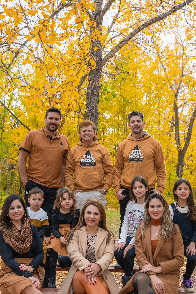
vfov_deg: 37.6
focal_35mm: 52
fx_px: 428
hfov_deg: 25.8
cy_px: 187
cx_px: 93
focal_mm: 38.3
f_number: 5.6
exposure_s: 1/640
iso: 320
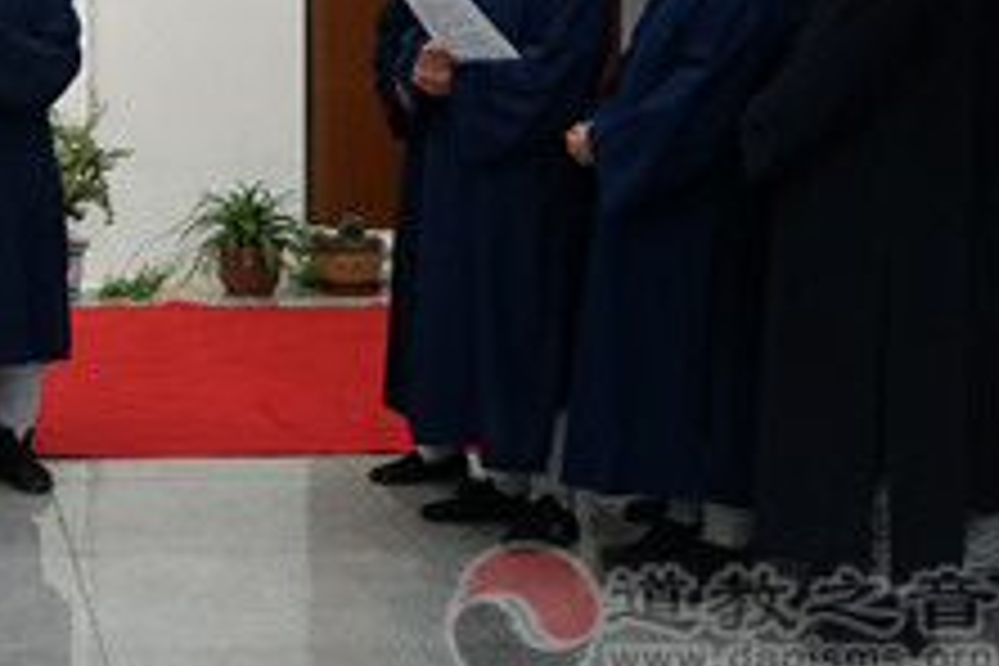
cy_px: 9
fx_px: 2470
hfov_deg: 21.8
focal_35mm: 89
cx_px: -63
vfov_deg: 15.1
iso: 1600
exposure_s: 1/60
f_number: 4
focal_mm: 38
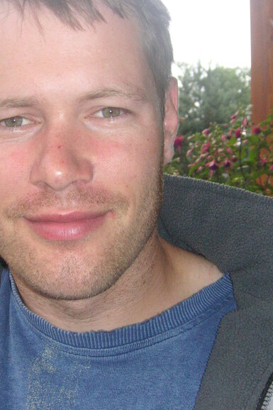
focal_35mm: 72
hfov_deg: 18.9
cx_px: 88
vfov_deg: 28.0
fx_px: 819
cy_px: 152
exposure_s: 1/350
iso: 160
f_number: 3.4
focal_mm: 8.4
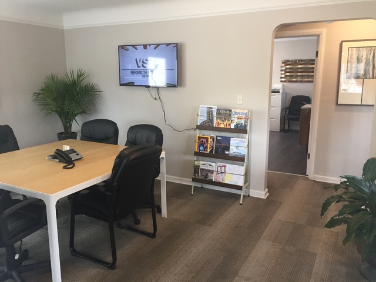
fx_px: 315
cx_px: 188
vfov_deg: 48.2
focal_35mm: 29
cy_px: 141
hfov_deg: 61.7
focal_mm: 4.15
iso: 50
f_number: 2.2
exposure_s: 1/30
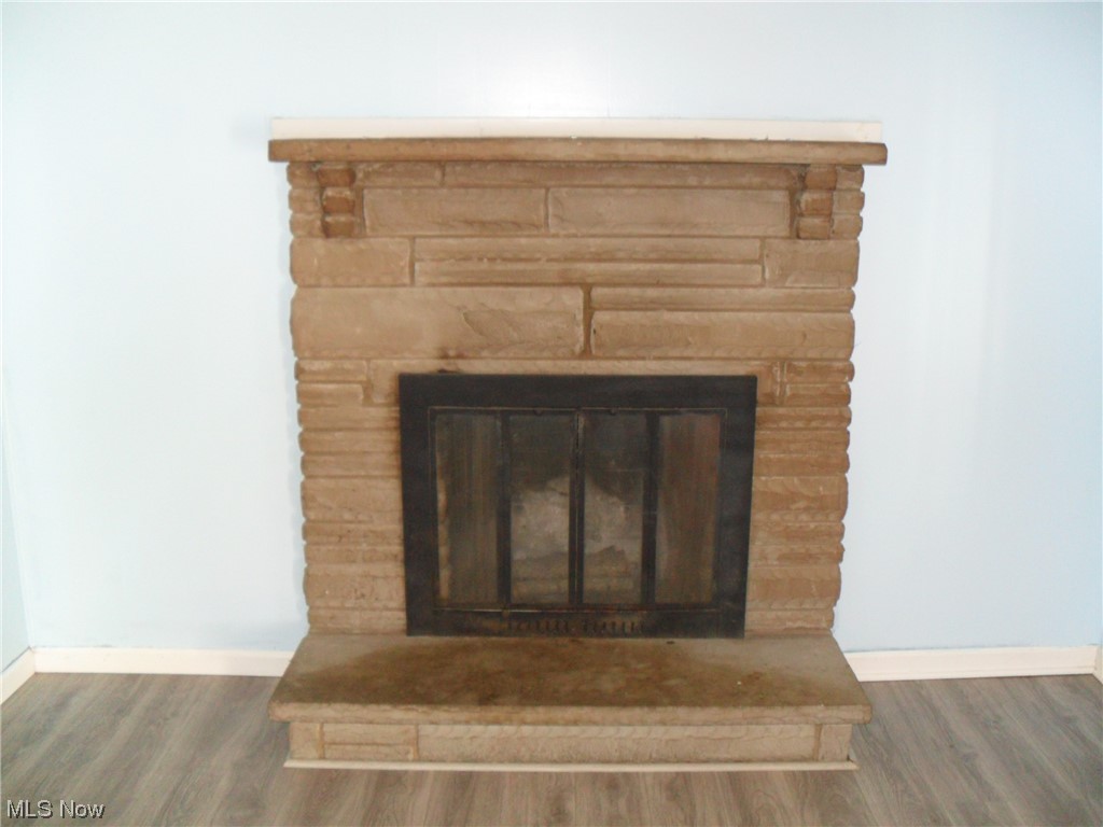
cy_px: 414
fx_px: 1115
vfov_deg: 40.7
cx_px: 552
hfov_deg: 52.6
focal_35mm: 35
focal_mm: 6.3
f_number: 3
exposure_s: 1/45
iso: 240
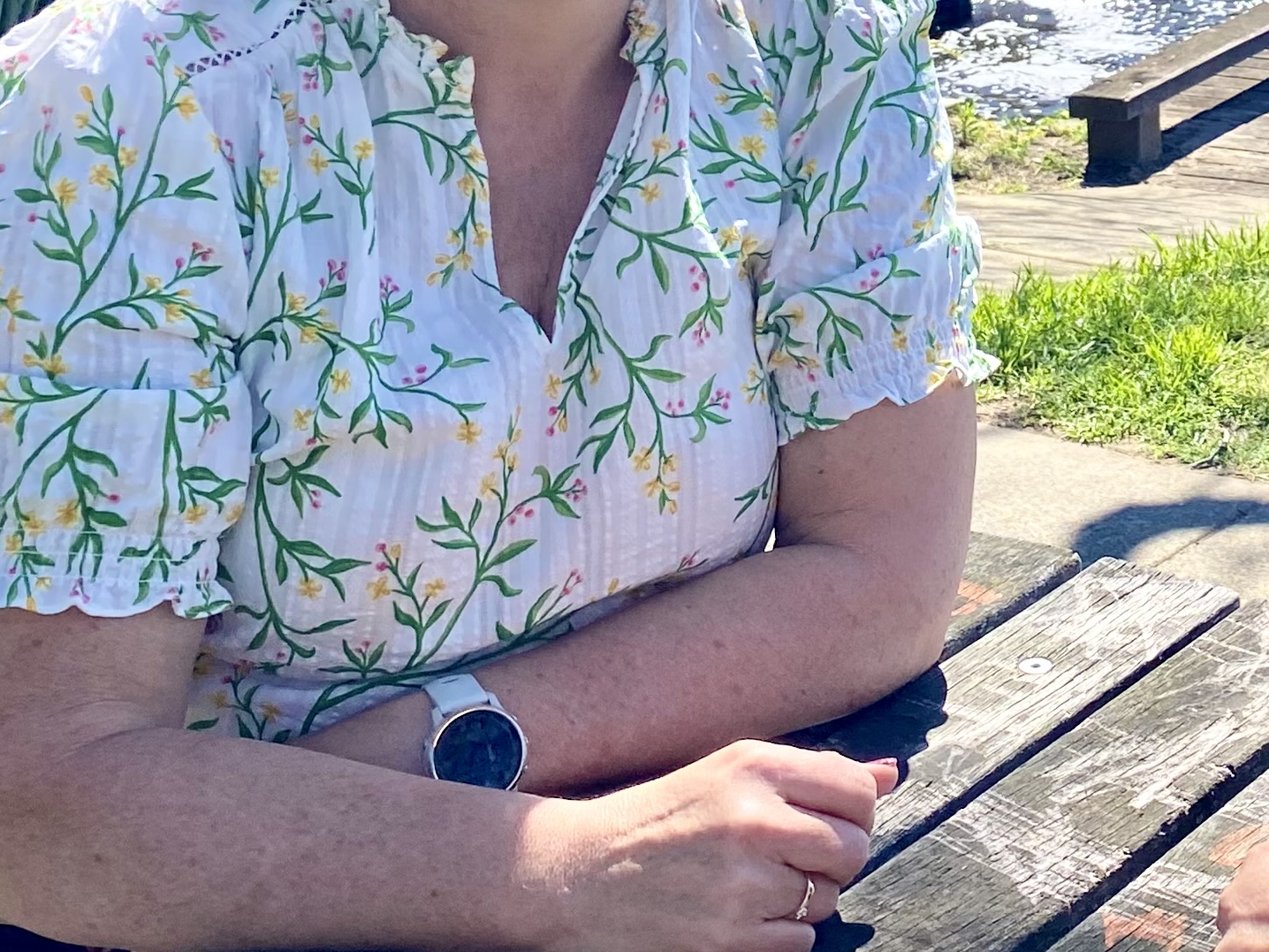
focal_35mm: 73
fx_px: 2676
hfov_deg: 25.1
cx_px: 1326
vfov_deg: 19.2
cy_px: -126
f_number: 1.8
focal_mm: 4.25
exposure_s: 1/927
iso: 32
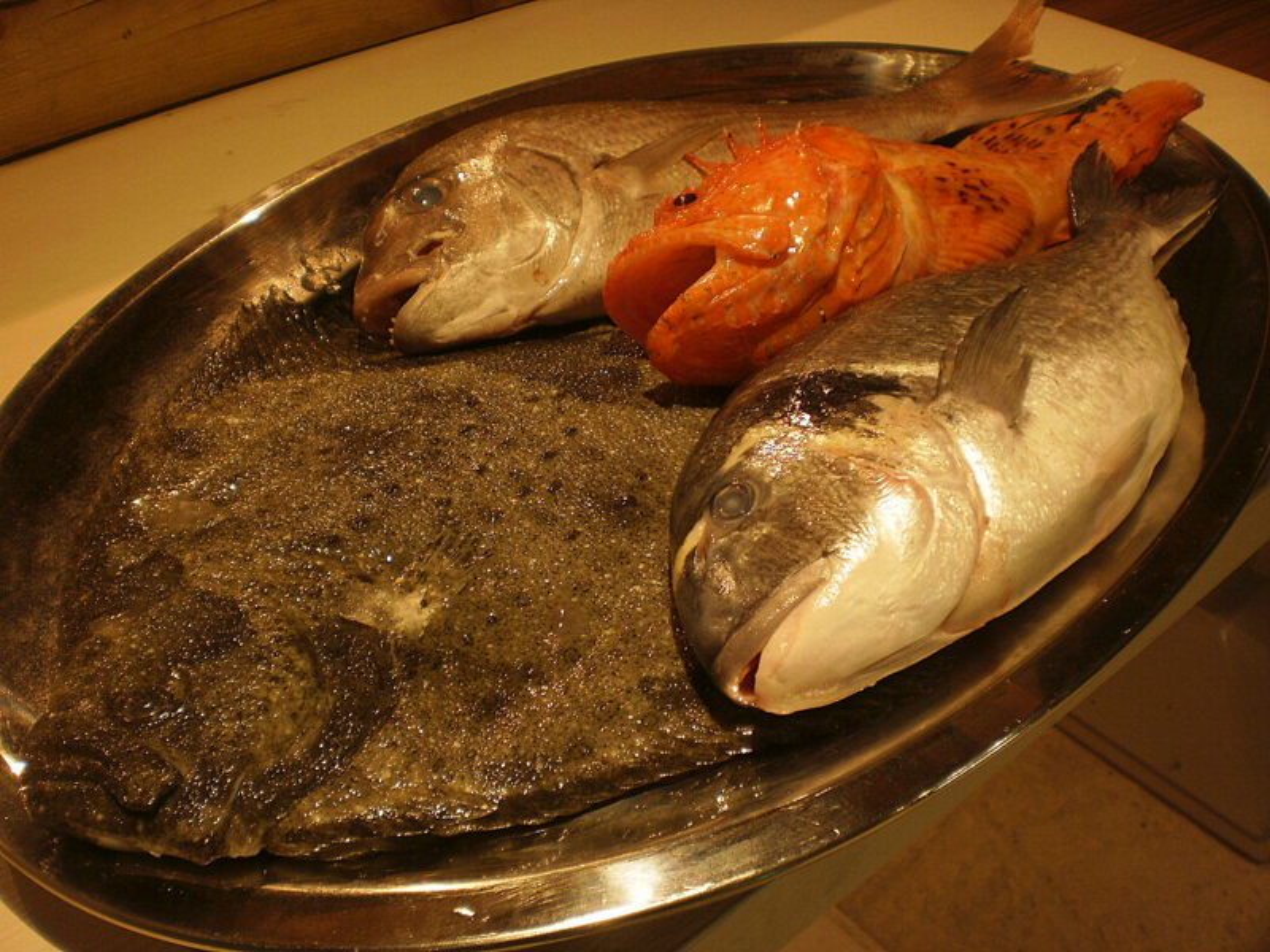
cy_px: 476
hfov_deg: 49.0
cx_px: 635
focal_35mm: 38
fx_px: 1394
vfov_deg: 37.7
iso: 100
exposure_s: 1/10
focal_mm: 6.3
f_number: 3.1
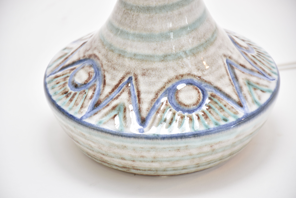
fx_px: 1727
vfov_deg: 6.5
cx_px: 148
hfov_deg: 9.8
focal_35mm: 210
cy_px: 99
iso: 560
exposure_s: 1/160
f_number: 5.6
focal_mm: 140
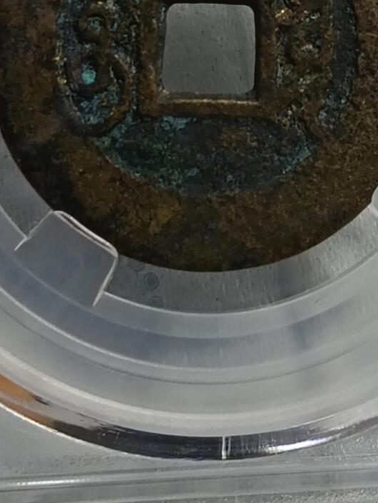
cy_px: -109
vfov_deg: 12.1
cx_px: 215
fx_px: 2311
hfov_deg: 9.4
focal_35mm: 159
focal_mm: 3.98
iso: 125
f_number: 1.8
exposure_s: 1/33.3
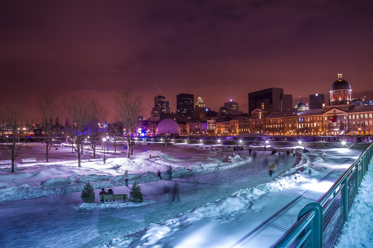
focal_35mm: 27
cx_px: 186
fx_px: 279
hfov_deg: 67.4
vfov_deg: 47.8
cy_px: 124
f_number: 8
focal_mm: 18
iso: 200
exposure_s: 5
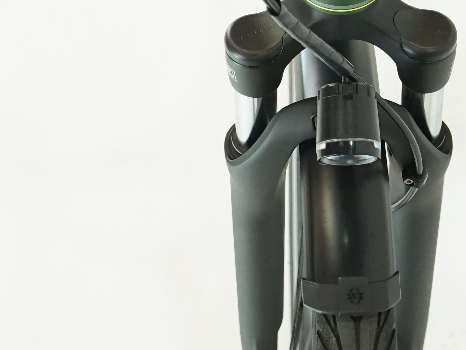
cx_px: 317
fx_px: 1777
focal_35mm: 132
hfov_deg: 14.9
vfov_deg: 10.8
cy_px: -167
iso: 1600
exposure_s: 1/200
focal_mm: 38
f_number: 5
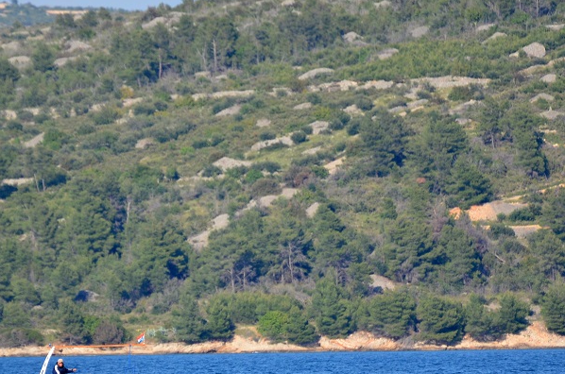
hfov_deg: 2.7
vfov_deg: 1.8
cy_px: 278
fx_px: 11777
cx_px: 243
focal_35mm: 752
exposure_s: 1/1250
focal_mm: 300
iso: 400
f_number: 5.6
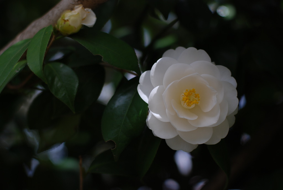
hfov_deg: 27.0
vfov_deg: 18.2
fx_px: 590
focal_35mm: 75
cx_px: 142
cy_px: 95
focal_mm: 50
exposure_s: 1/640
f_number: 2.8
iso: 100
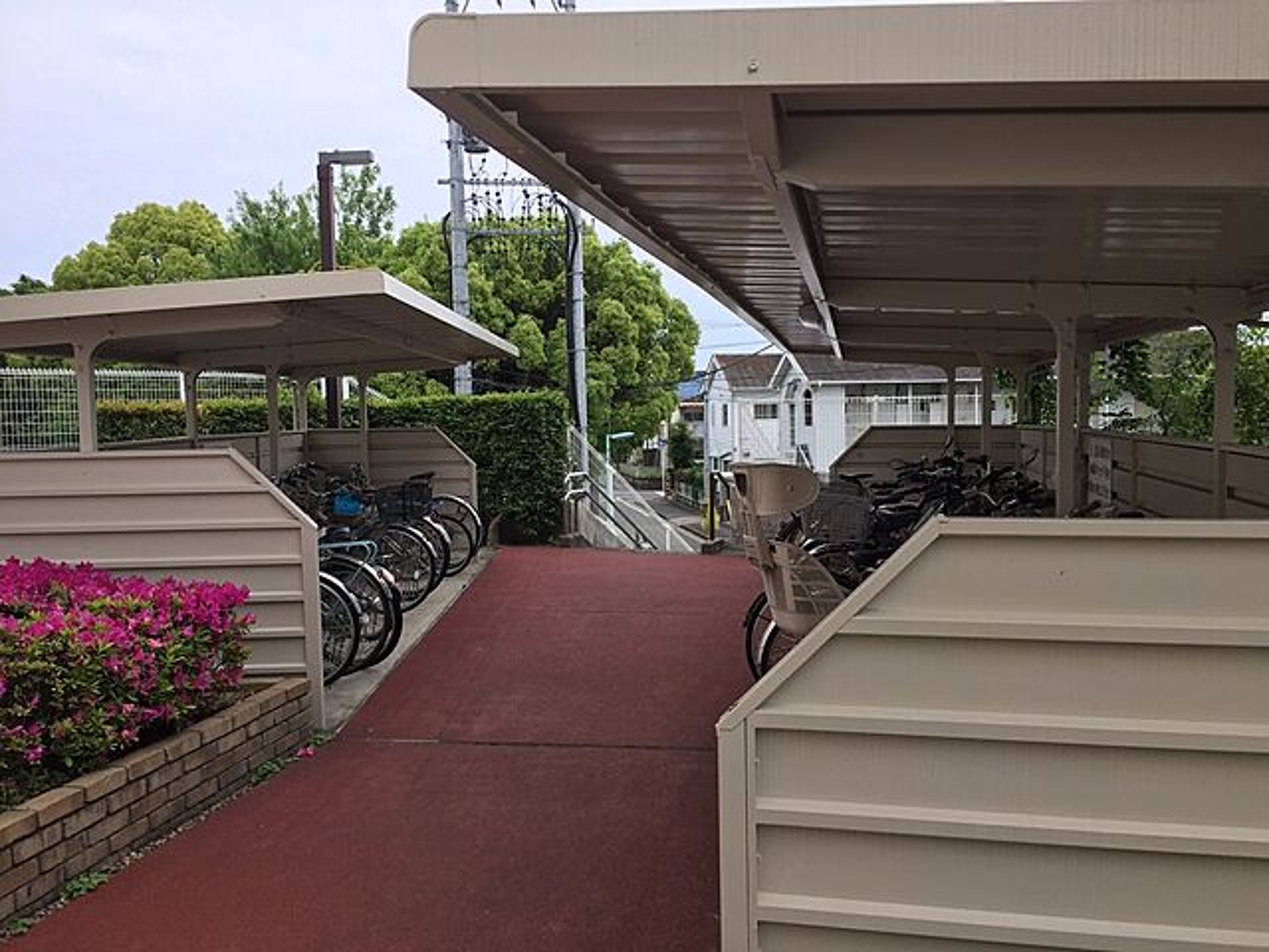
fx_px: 1063
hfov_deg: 61.7
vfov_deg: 48.2
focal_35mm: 29
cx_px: 634
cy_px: 476
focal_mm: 4.15
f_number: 2.2
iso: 32
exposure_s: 1/842
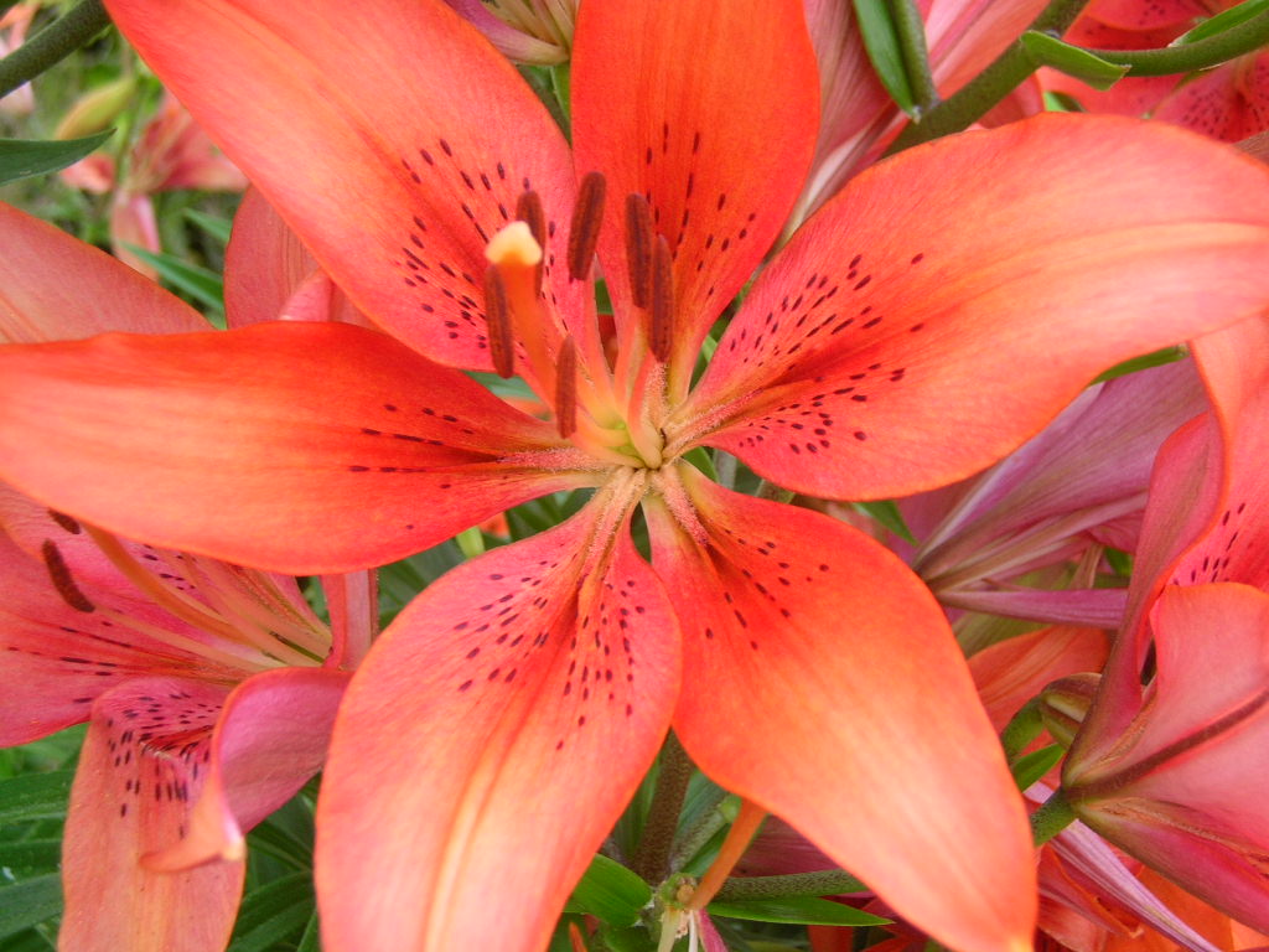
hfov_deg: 30.3
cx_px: 634
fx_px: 2346
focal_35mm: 64
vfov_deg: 22.9
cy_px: 476
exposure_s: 1/66.5
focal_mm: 10.6
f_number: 3.2
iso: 50
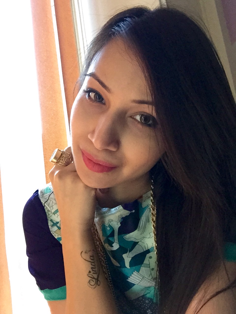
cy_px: 157
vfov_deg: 58.4
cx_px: 118
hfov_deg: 45.4
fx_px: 282
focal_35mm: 31
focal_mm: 2.65
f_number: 2.2
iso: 320
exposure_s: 1/30
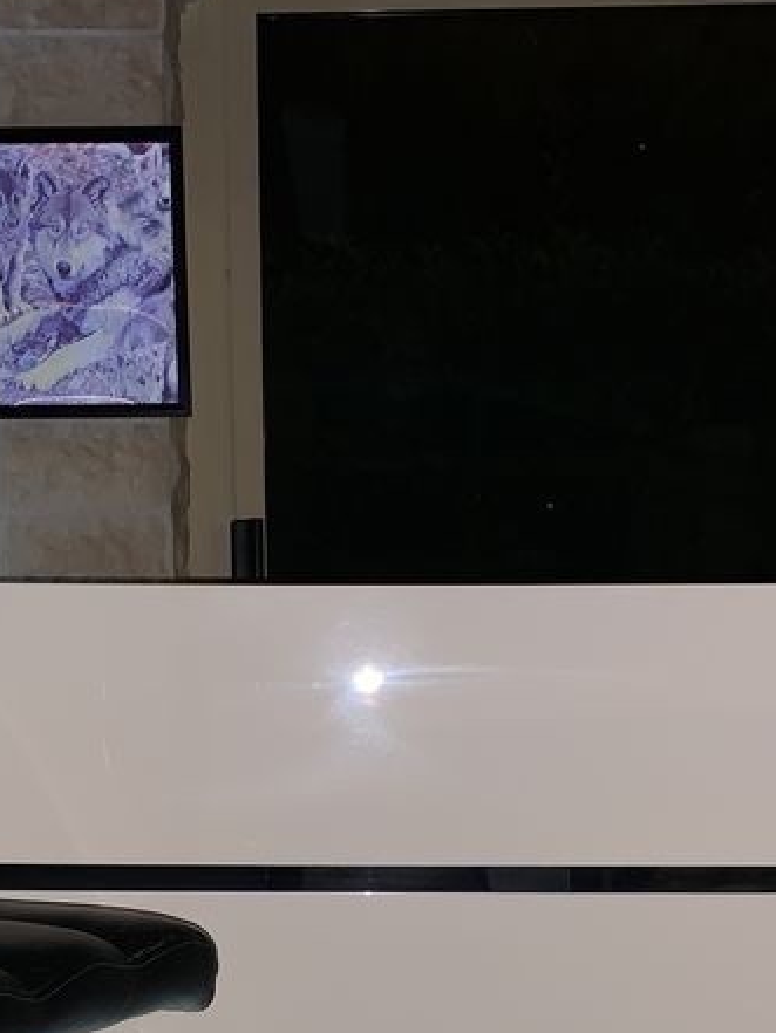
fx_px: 1763
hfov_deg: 24.8
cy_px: 991
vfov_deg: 30.7
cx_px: 328
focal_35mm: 59
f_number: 1.8
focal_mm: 4.25
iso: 40
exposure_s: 1/16
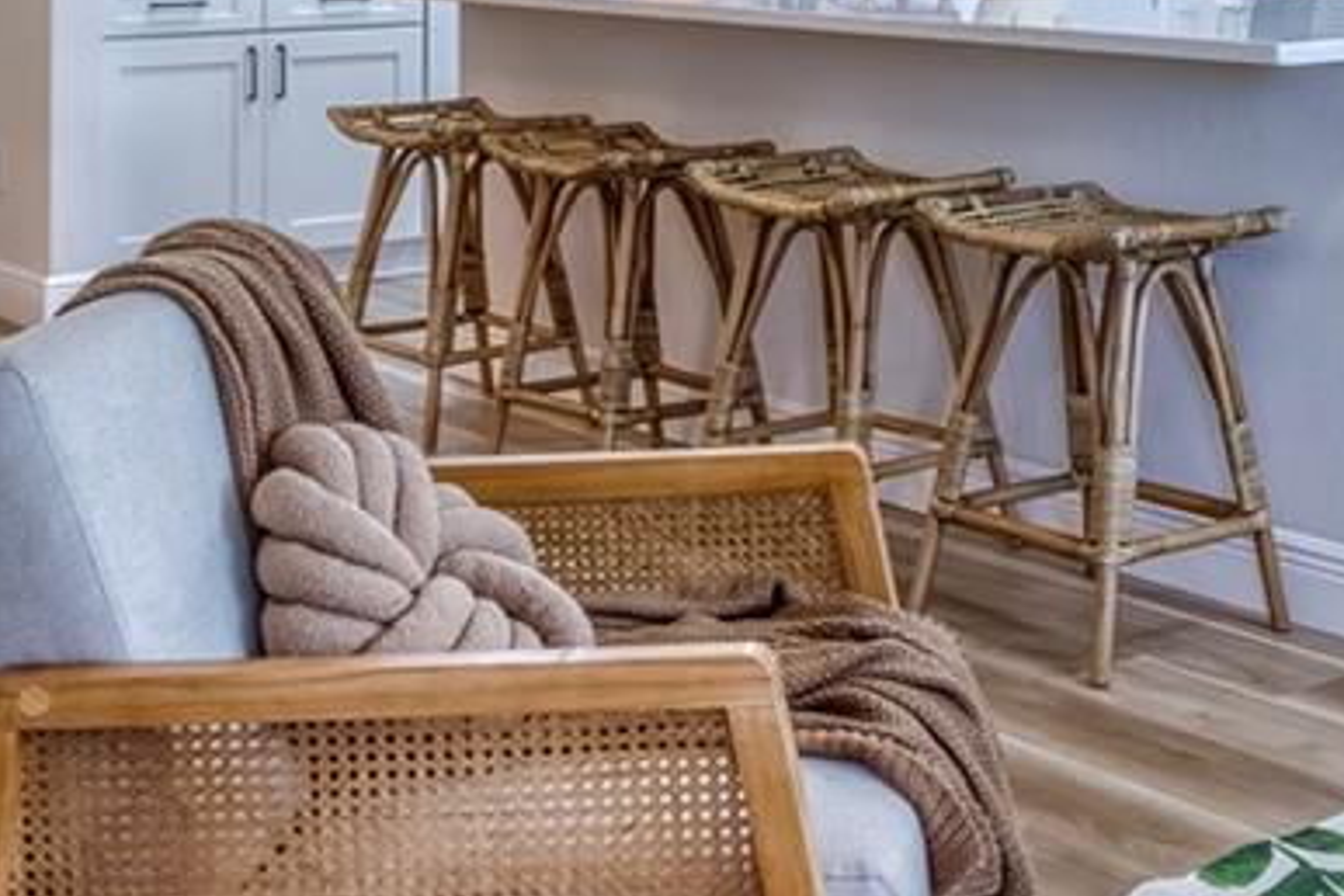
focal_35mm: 62
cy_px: -139
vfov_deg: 20.7
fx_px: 2314
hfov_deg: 30.6
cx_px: 1271
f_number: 8
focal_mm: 10
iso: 100
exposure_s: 1/4
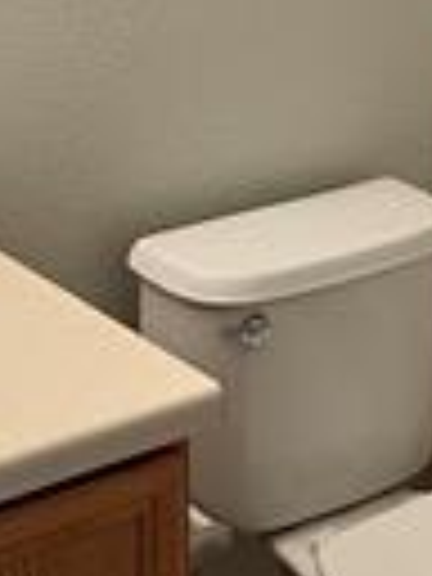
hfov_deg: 14.0
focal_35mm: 105
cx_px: 362
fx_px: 1747
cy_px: -40
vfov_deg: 18.1
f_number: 1.8
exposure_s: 1/60
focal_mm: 3.99
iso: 64
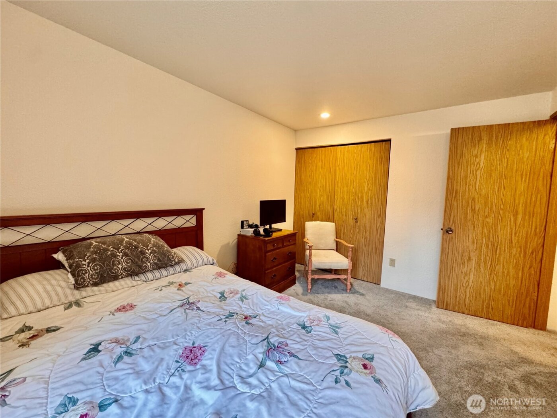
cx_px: 278
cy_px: 209
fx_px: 225
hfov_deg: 102.1
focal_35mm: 14
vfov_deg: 85.7
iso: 640
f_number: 2.2
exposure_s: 1/60
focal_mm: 2.22
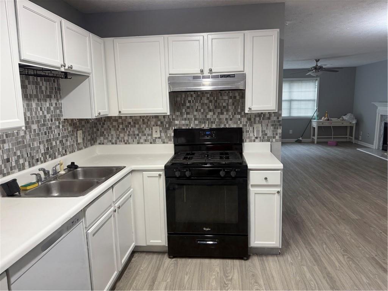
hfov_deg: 71.6
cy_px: 146
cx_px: 194
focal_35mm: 24
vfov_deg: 56.8
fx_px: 269
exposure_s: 1/120
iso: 125
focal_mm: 6.76
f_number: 1.78
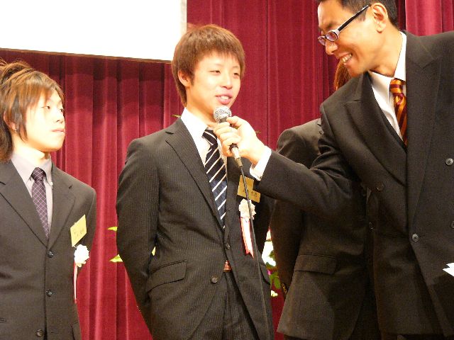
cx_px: 227
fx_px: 1495
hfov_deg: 17.3
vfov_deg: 13.0
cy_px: 170
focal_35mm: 114
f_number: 2.8
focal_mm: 19
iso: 200
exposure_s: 1/13
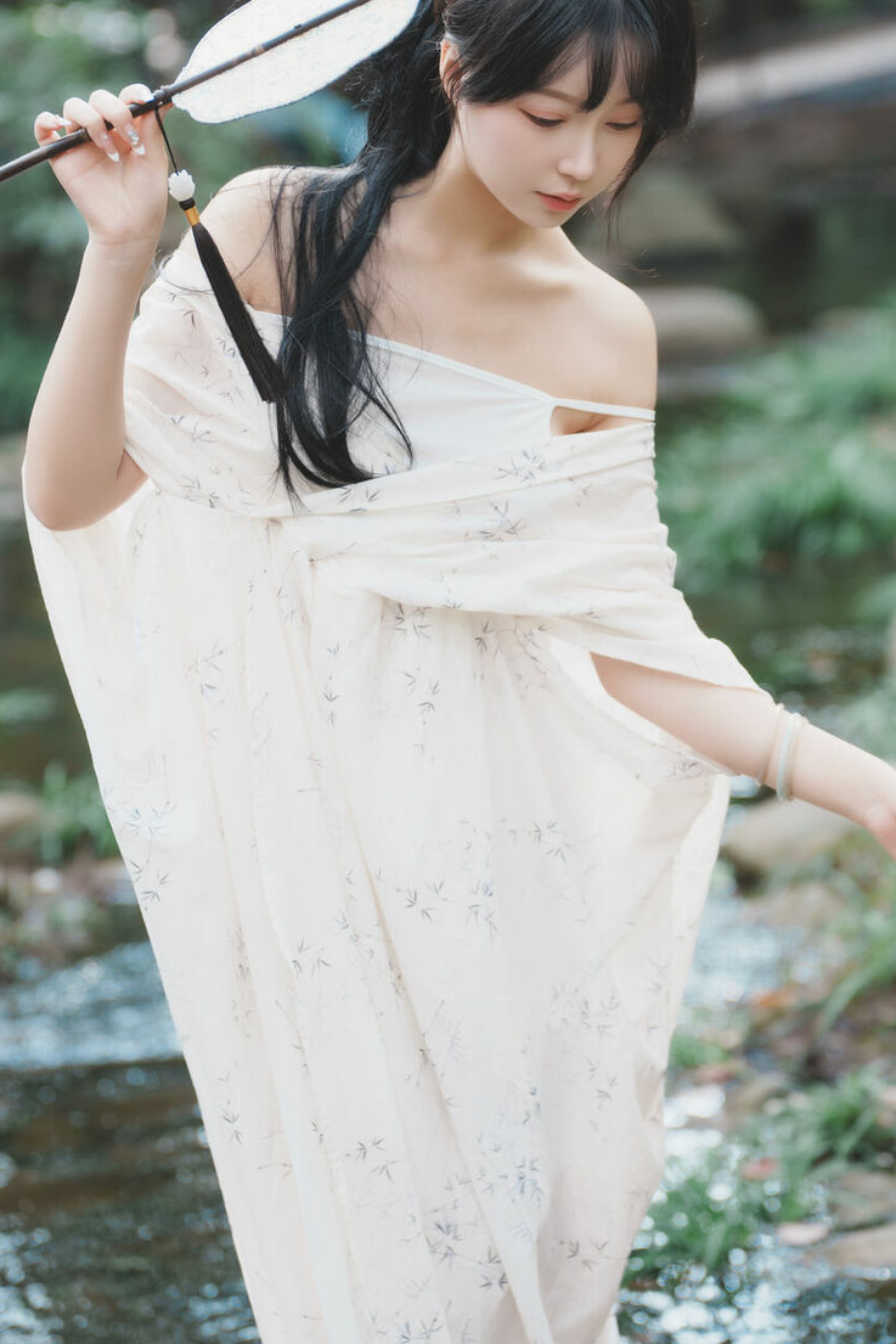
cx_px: 489
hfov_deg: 12.0
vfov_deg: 17.9
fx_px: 4254
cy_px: 560
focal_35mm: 114
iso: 125
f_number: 2.8
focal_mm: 80
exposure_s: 1/200
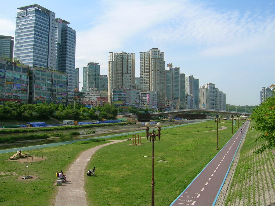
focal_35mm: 35
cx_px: 138
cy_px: 103
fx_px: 278
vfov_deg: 40.7
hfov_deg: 52.6
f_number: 4.8
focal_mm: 5.4
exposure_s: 1/454
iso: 50
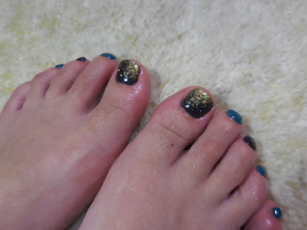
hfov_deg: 65.3
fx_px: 239
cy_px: 120
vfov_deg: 51.3
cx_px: 154
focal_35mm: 27
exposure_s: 1/30
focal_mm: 4.5
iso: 280
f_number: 3.3
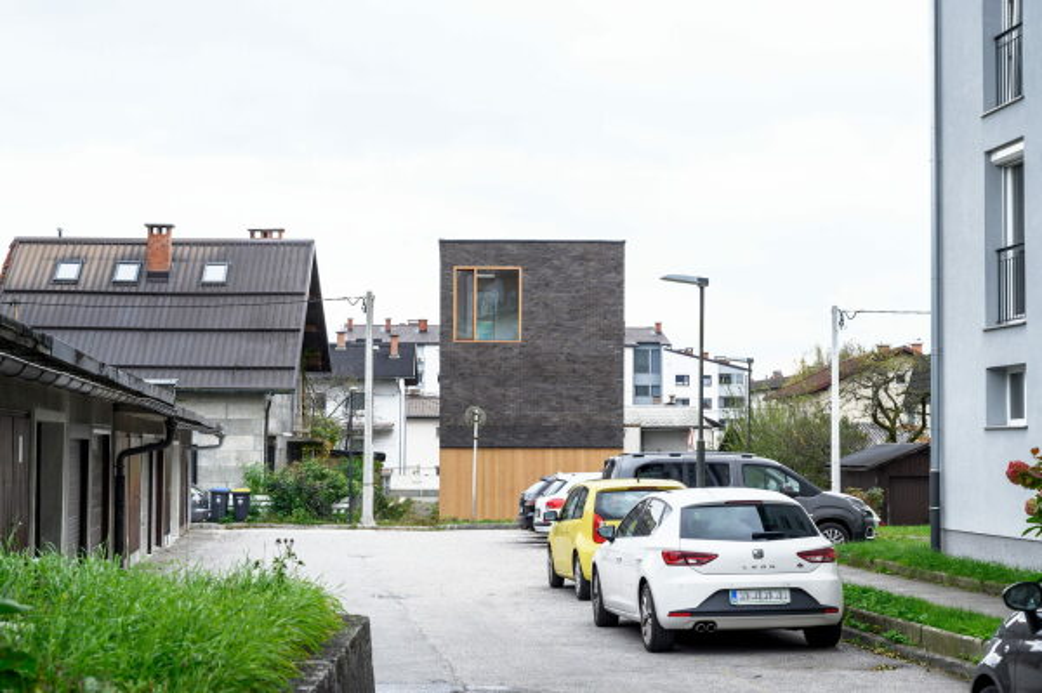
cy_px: 346
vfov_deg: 21.9
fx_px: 1793
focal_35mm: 62
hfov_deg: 32.4
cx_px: 521
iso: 100
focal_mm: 62
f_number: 8
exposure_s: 1/160
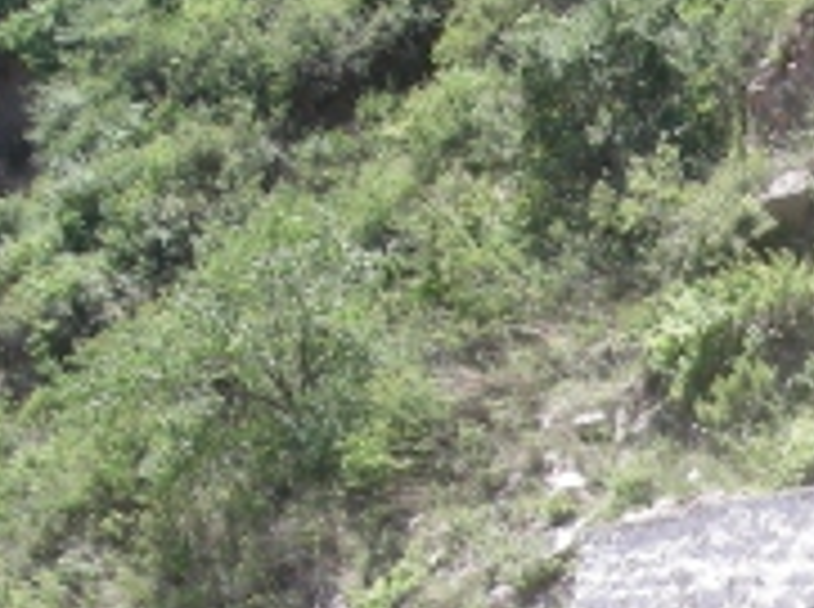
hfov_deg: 14.8
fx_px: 2910
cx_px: 1219
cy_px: 671
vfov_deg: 11.7
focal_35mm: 124
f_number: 2.8
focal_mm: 5.7
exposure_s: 1/220
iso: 50
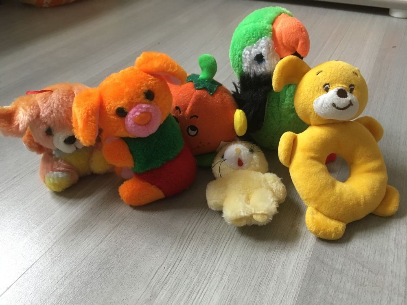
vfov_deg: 48.2
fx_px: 341
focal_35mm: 29
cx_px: 204
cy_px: 152
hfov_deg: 61.7
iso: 200
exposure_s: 1/33
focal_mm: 4.15
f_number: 2.2
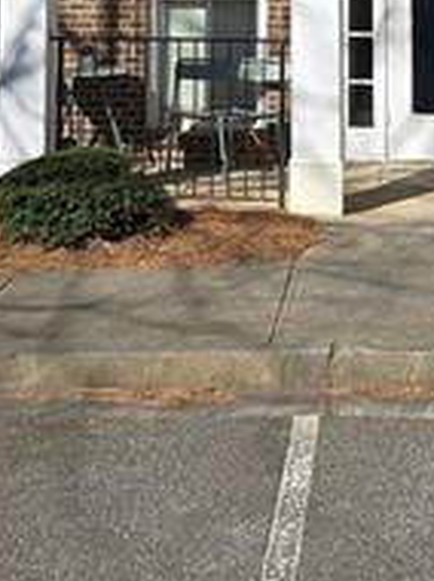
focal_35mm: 93
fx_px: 1558
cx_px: 211
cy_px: -147
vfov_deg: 19.6
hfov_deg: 15.9
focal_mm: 6.3
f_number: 1.7
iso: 12
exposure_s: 1/890
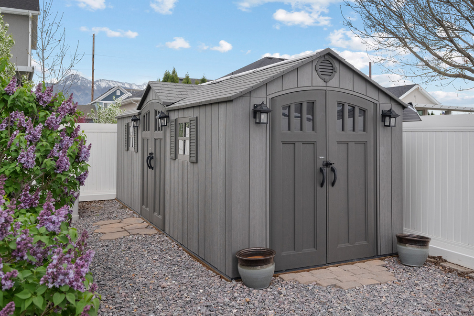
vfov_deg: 42.3
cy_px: 157
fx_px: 408
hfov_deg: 60.3
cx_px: 241
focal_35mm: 31
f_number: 8
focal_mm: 30
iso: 800
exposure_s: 1/320
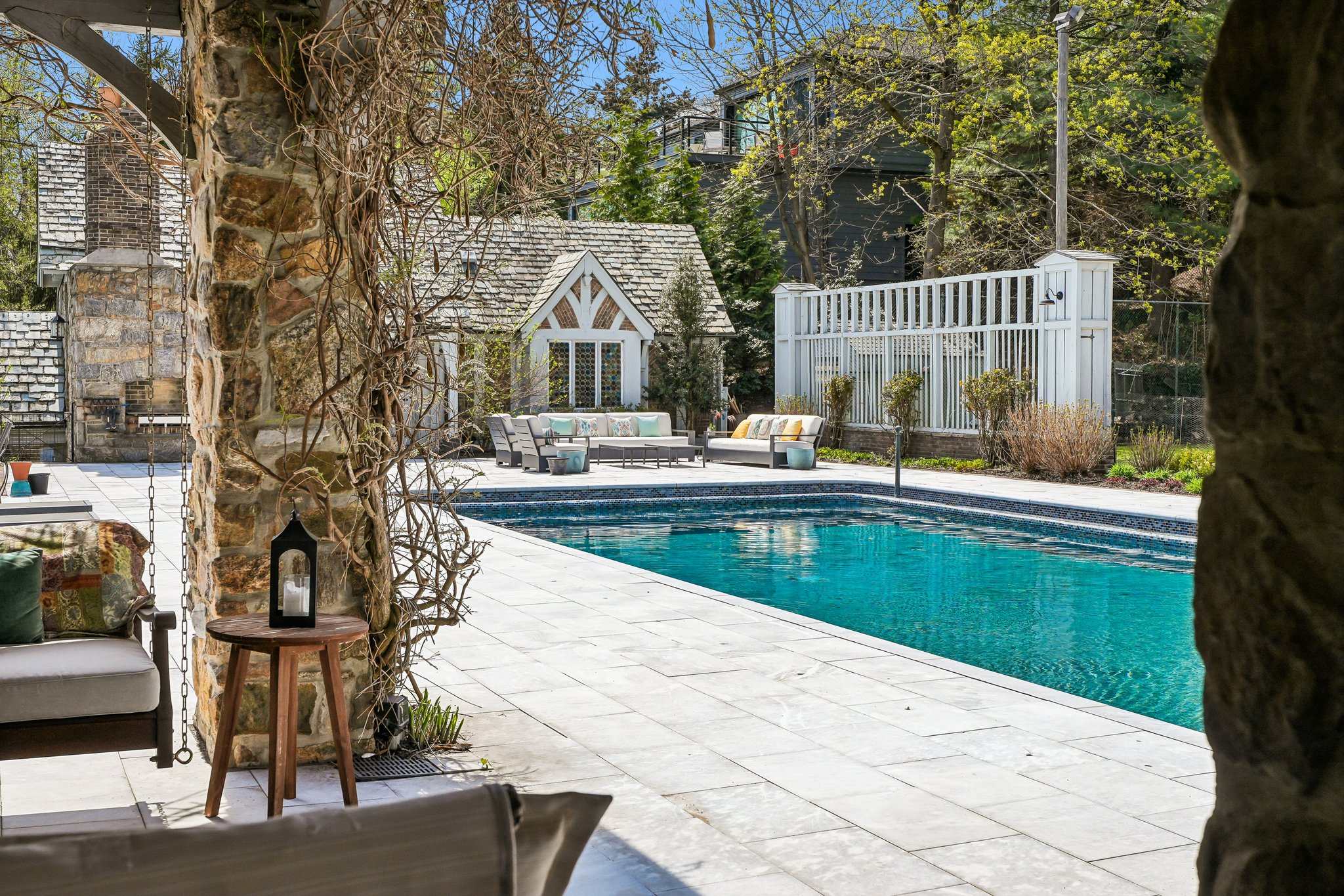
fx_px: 1568
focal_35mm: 42
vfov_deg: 31.9
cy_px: 448
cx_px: 672
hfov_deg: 46.4
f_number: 8
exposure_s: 1/640
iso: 200
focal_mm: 28
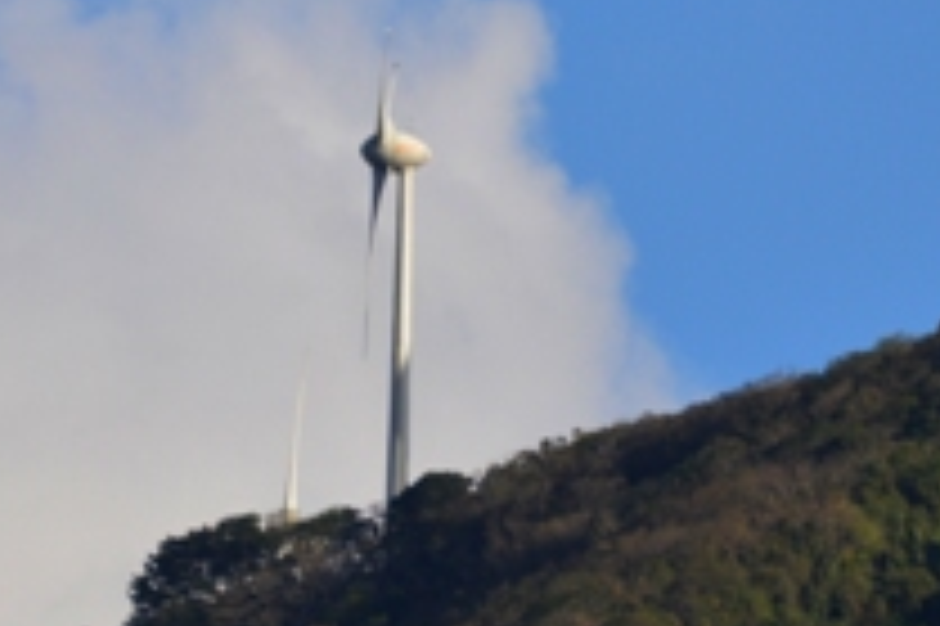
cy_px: 261
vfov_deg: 1.1
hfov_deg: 1.6
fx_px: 33865
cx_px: 472
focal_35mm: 1298
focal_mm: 300
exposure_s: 1/500
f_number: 5.6
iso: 160
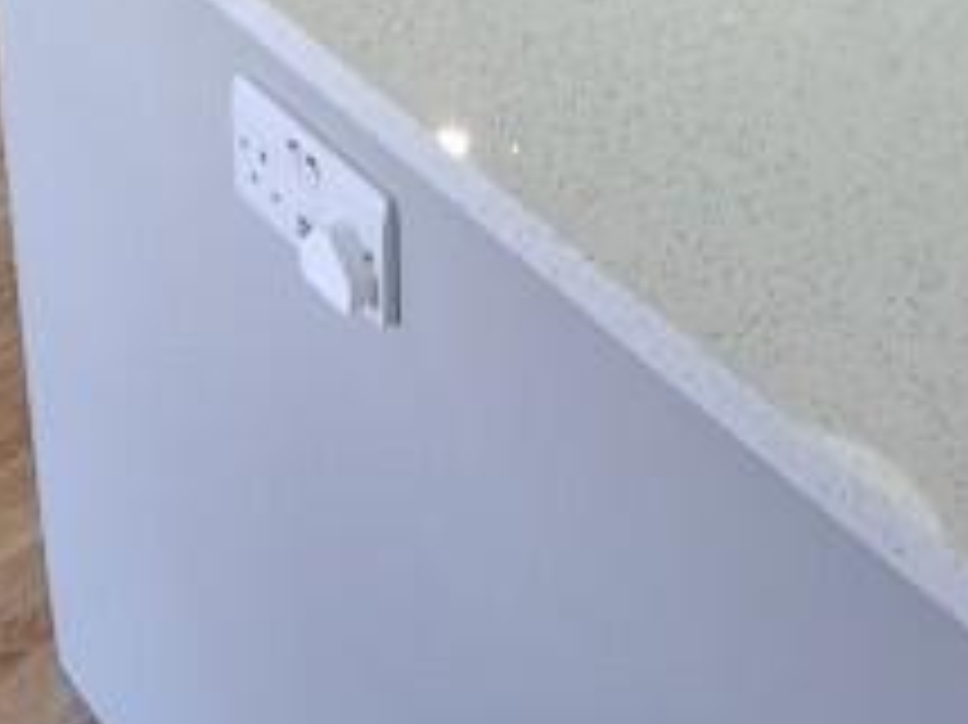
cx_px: 450
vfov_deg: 17.6
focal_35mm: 62
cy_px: -675
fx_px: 1733
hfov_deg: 31.2
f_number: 2.2
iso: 100
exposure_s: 1/50
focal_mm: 1.74
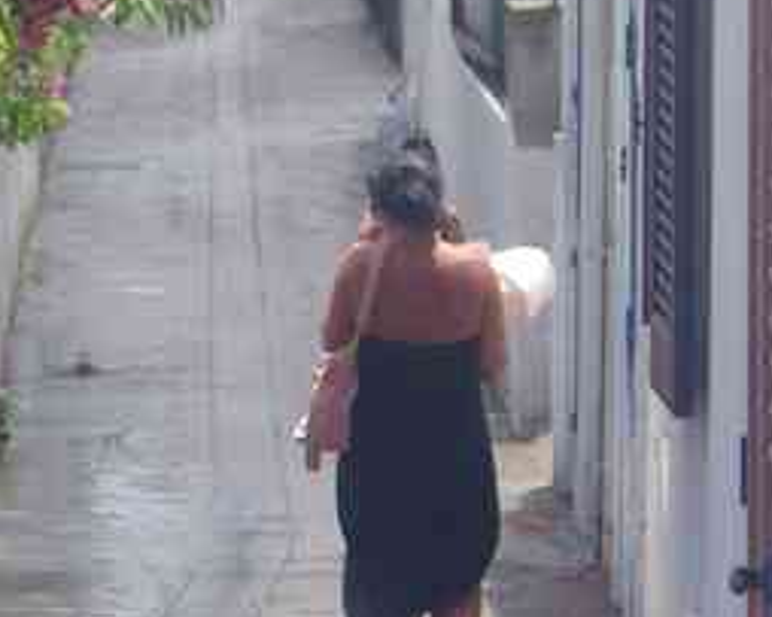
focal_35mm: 277
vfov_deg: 5.6
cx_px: -40
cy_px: -38
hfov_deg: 7.0
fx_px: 6327
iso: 200
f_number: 8
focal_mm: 50
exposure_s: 1/80
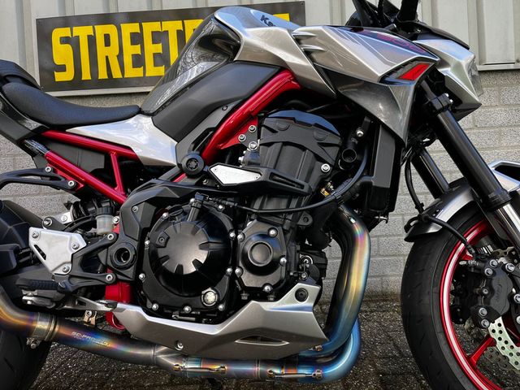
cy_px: 195
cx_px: 260
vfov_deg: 53.1
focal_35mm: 26
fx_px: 391
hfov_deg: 67.3
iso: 32
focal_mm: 5.1
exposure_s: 1/128
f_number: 1.6
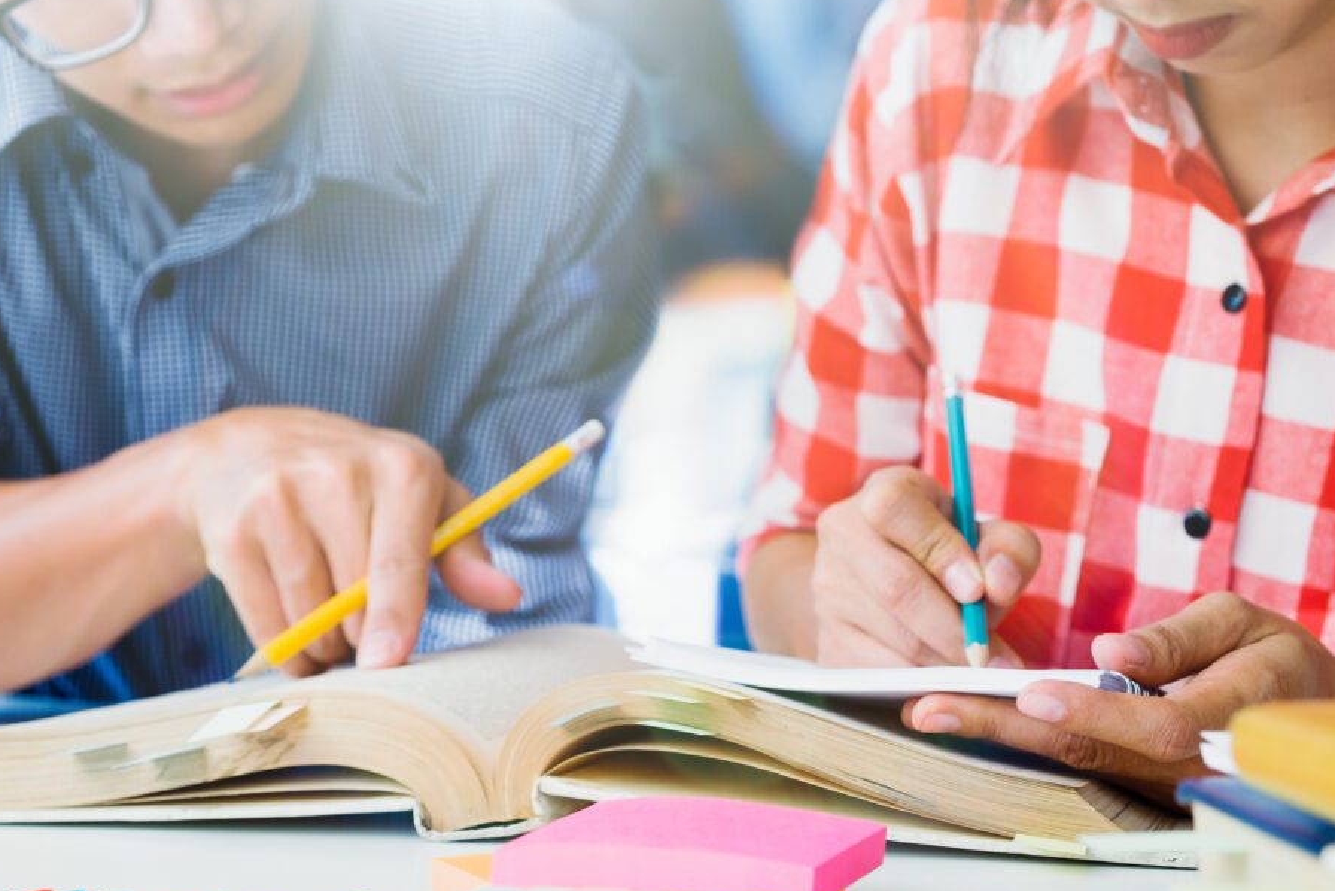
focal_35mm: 64
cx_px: 647
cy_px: 464
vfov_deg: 21.3
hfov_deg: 31.4
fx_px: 2374
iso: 320
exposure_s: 1/80
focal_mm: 37.4
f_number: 4.5
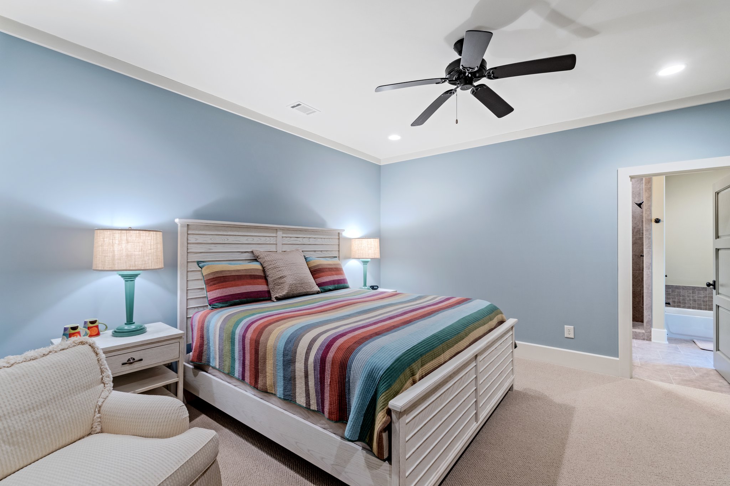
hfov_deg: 96.7
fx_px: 324
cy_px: 243
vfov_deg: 73.7
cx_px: 365
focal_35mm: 16
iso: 250
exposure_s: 2.5
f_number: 8
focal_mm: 16
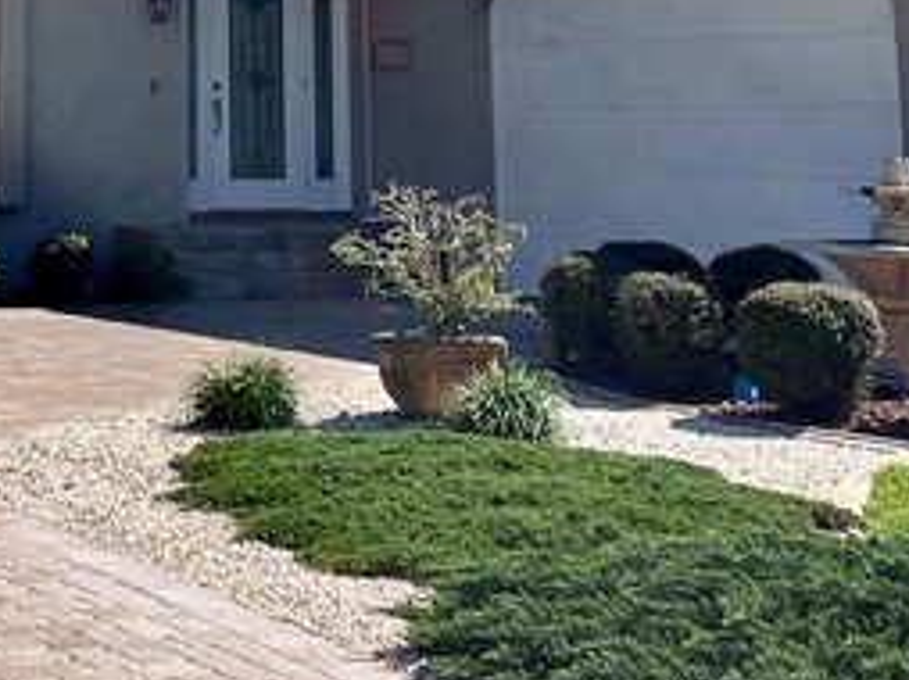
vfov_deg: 13.0
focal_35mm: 105
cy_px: -444
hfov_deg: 18.3
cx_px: 36
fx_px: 2755
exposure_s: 1/5051
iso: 32
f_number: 1.6
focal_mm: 4.2
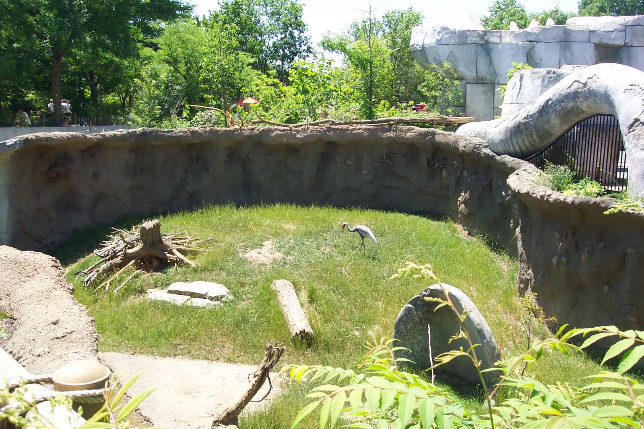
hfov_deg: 50.7
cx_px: 322
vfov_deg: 35.1
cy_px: 214
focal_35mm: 38
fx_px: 680
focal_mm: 8
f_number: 4.8
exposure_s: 1/250
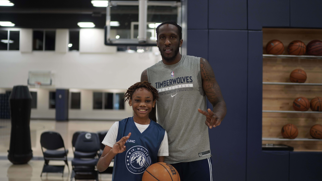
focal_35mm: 37
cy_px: 95
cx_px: 161
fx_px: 316
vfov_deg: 32.0
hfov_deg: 54.0
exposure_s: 1/1000
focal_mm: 35
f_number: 1.4
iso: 640
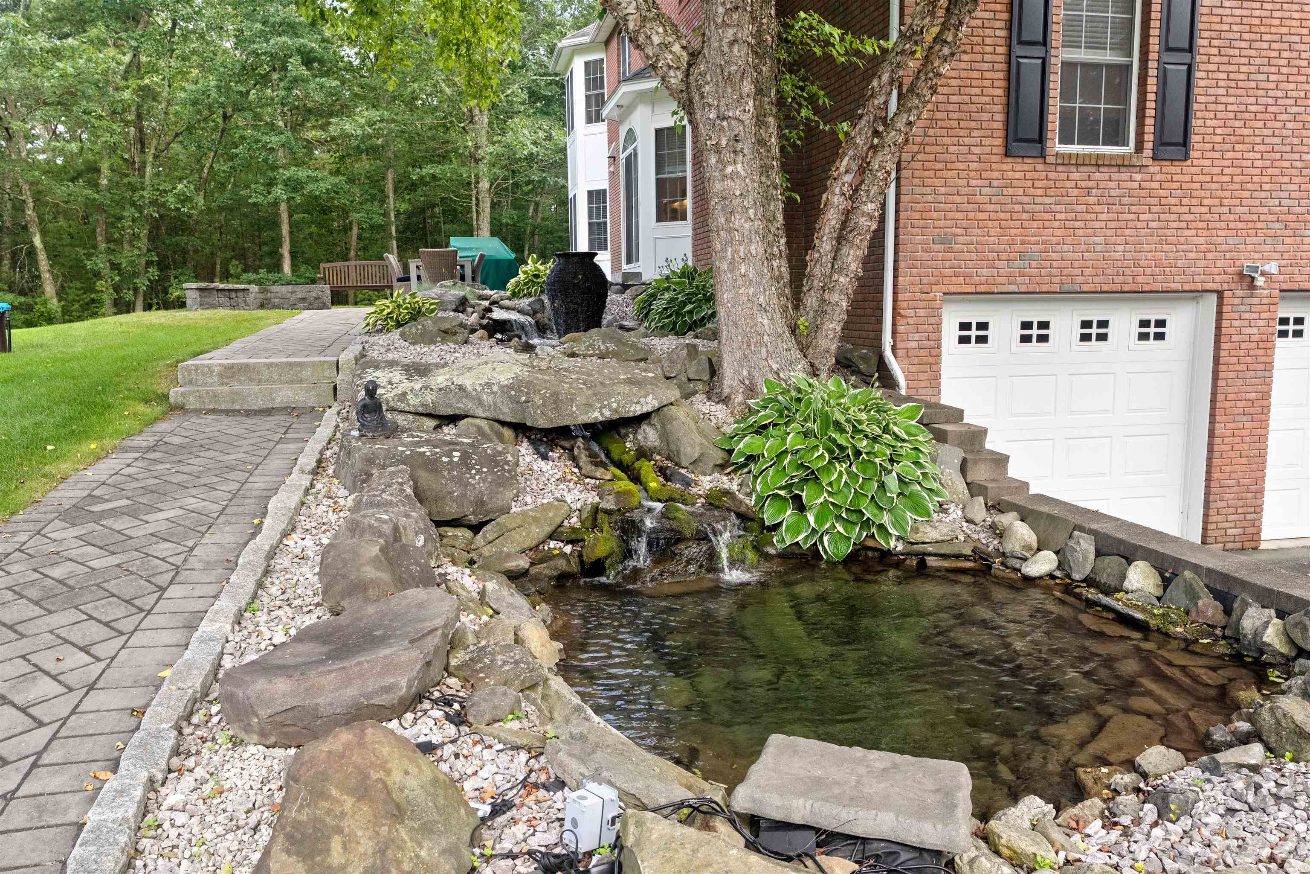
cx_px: 655
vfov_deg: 47.9
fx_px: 982
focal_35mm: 27
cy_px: 437
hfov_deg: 67.4
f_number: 8
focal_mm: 27
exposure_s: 1/6
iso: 320
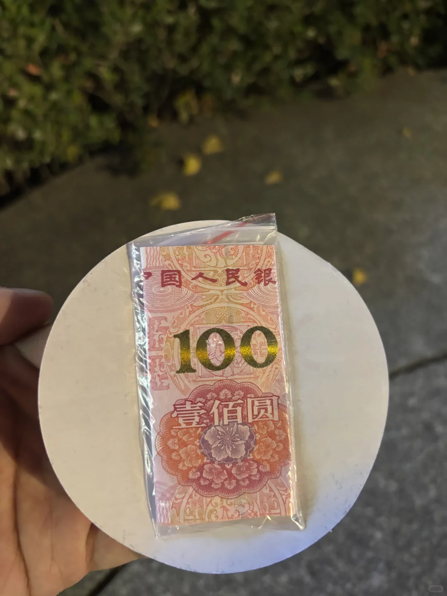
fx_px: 448
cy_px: 298
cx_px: 224
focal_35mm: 26
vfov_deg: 67.3
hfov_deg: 53.1
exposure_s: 1/25
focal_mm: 5.96
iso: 500
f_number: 1.6
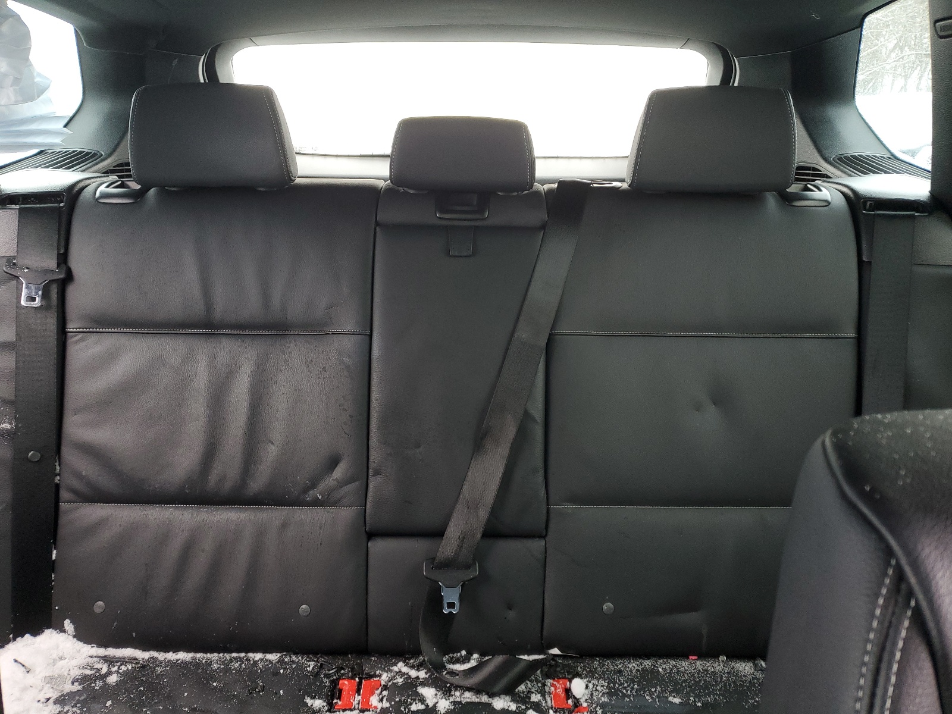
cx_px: 476
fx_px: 715
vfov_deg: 53.1
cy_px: 357
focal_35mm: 26
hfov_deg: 67.3
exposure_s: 1/60.2
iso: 104
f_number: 1.5
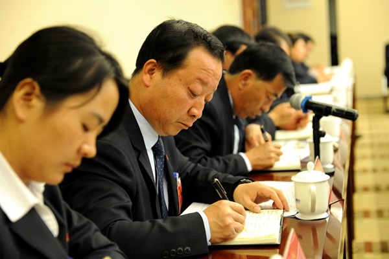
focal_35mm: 70
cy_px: 130
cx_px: 194
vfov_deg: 19.5
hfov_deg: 28.8
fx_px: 756
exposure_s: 1/50
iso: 800
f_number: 3.5
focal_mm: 70
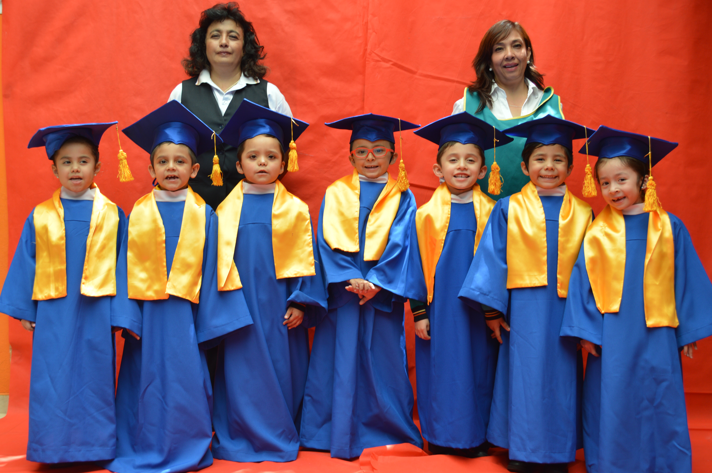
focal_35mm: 42
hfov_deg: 46.4
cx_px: 356
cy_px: 236
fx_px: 830
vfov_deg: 31.8
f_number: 5.6
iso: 160
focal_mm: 28
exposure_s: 1/60
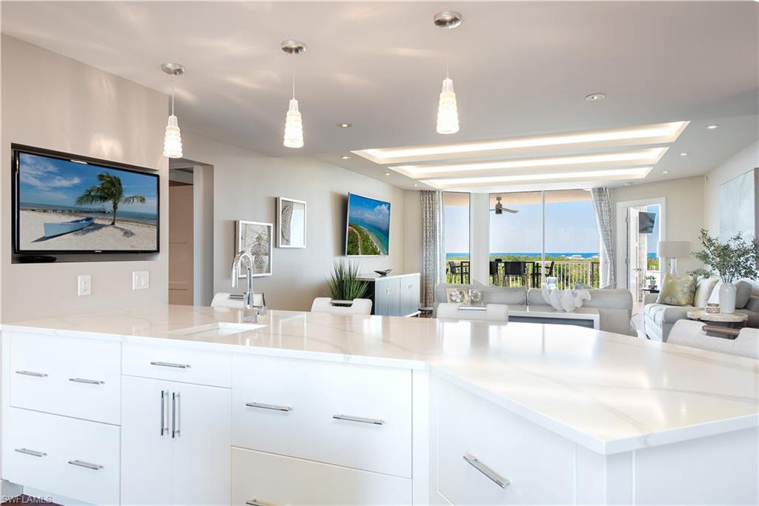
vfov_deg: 53.1
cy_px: 253
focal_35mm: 24
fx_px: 506
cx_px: 380
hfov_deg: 73.7
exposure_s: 1/2.5
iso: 100
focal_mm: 24
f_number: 9
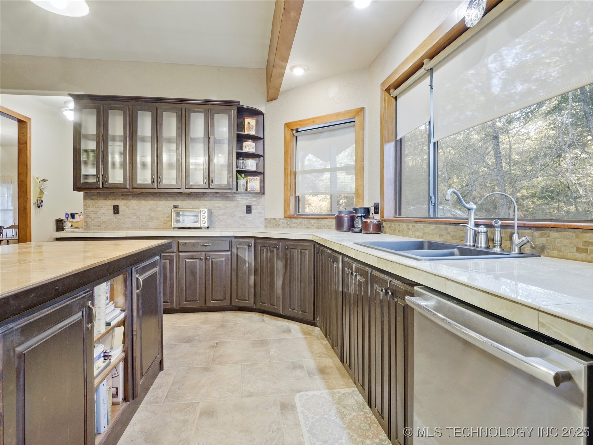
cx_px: 296
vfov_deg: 71.6
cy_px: 222
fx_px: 308
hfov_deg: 87.7
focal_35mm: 18
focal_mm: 9
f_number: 9
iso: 500
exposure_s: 1/1.25
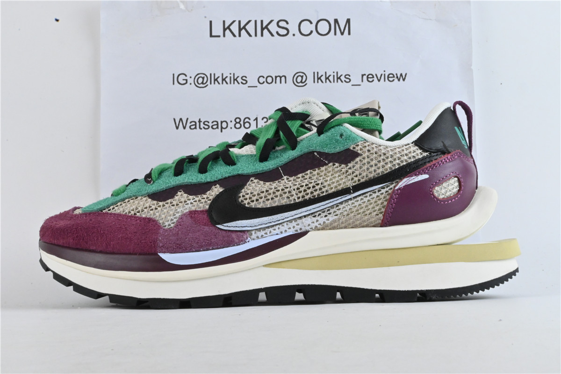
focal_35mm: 54
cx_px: 280
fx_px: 841
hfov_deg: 36.9
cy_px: 187
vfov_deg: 25.1
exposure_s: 1/15
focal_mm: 36
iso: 1600
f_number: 36
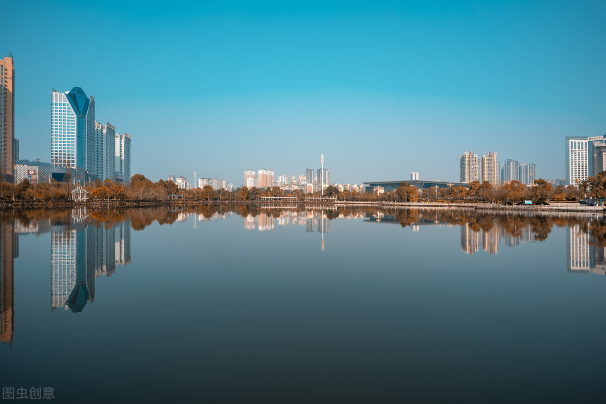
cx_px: 303
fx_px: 354
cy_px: 202
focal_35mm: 21
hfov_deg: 81.2
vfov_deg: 59.5
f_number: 8
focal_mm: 21
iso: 100
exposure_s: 1/200
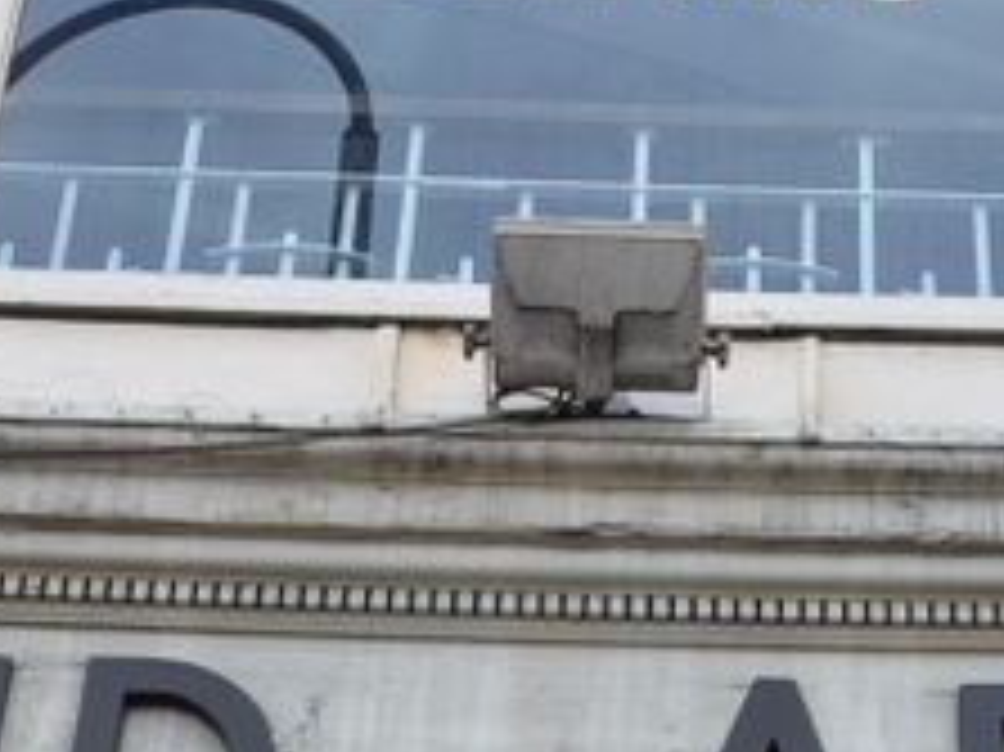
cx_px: 761
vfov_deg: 11.7
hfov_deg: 16.5
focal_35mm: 119
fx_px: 3450
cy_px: -468
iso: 200
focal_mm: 18
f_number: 8
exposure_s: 1/80
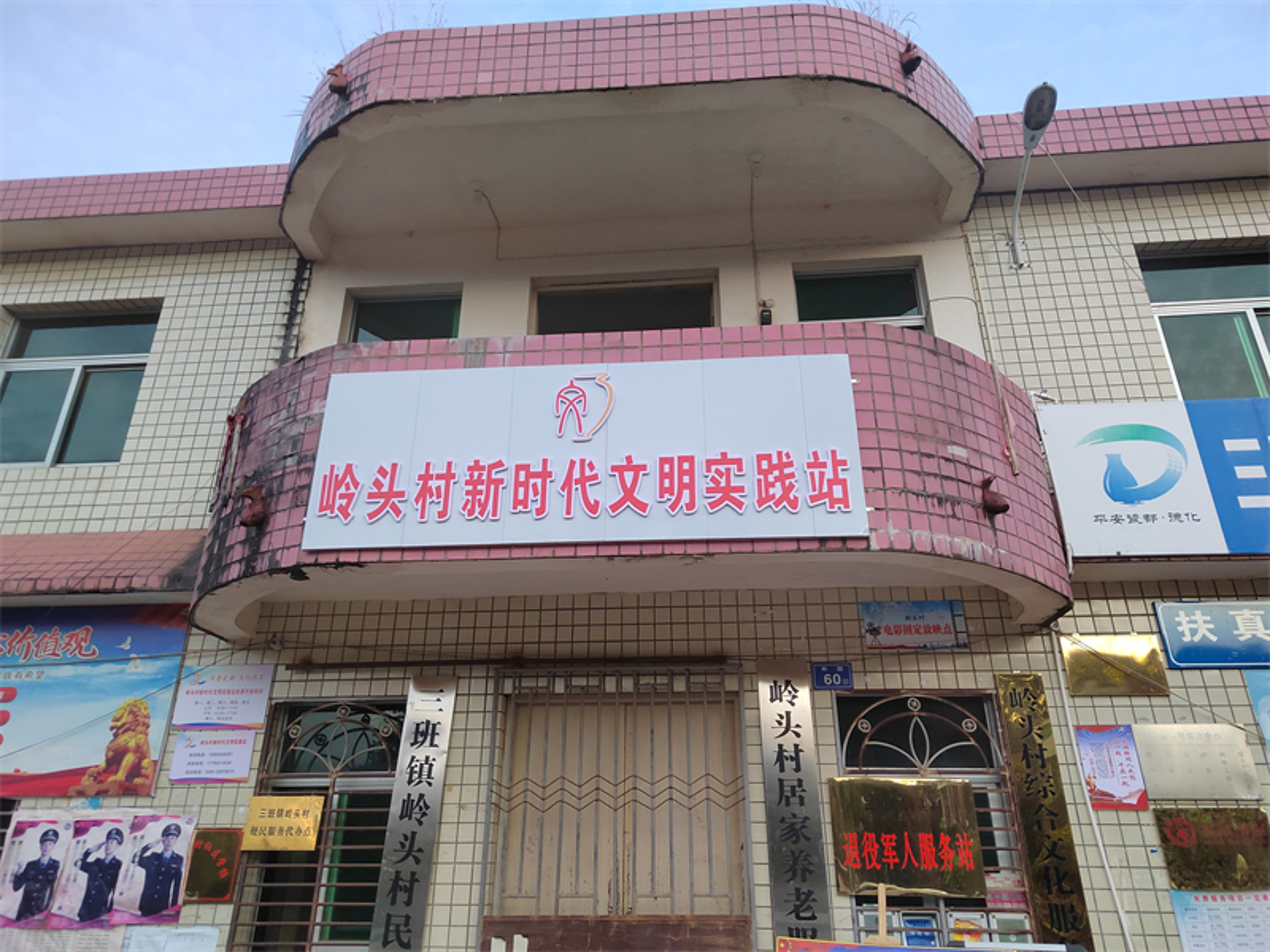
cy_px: 476
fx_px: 844
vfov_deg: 58.9
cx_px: 635
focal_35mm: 23
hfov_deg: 73.9
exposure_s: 1/50
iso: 2928
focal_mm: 5.52
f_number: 1.9
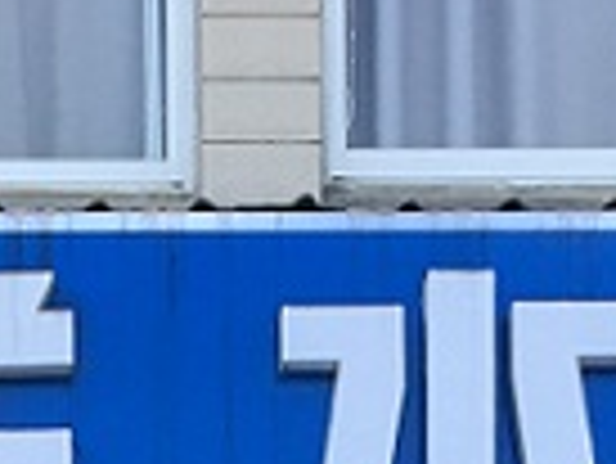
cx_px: 110
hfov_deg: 9.5
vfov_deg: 6.4
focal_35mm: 208
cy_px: 1471
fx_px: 3705
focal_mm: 4.15
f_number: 2.2
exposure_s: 1/306
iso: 25
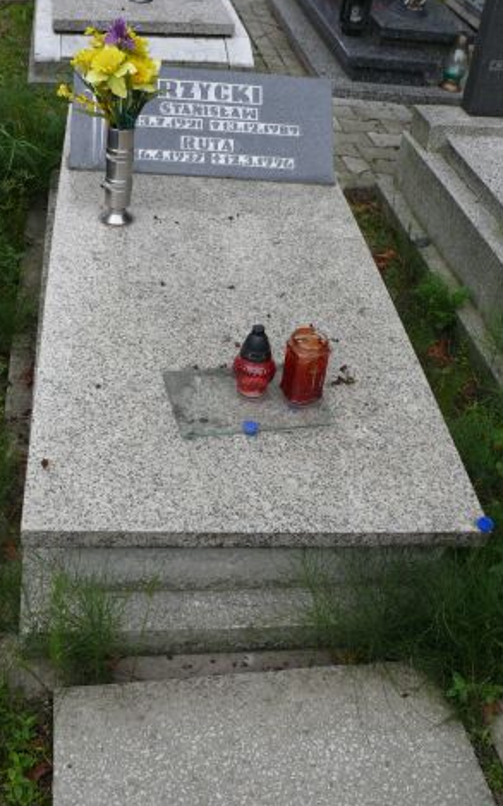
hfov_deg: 33.5
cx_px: 215
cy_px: 395
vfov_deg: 51.5
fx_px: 834
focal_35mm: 38
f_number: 4
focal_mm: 7.4
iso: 100
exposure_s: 1/160
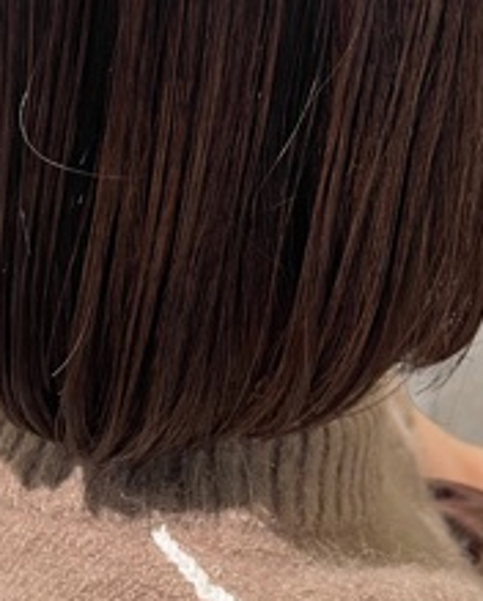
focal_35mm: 74
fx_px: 1319
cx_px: 354
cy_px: -5
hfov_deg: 20.6
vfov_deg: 24.5
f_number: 1.6
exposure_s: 1/50
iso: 125
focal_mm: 4.2
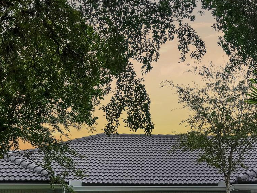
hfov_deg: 29.5
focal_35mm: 65
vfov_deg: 21.1
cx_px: 178
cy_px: 230
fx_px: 483
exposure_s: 1/730
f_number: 1.8
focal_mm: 8.67
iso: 360
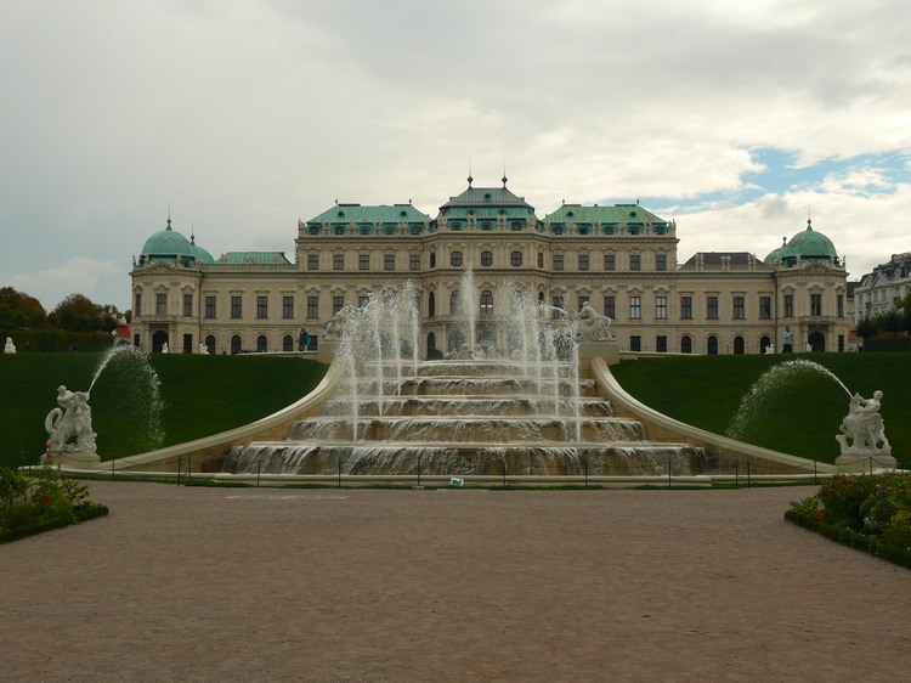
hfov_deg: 34.4
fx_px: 1473
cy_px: 342
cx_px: 456
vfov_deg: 26.1
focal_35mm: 56
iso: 100
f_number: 5.6
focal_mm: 11.9
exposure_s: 1/200
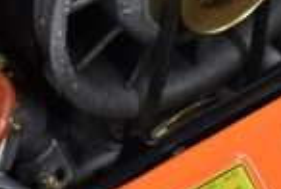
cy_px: -201
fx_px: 1478
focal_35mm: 189
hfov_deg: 10.8
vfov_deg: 7.0
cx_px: 46
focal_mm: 24
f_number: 4
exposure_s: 1/40
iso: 720
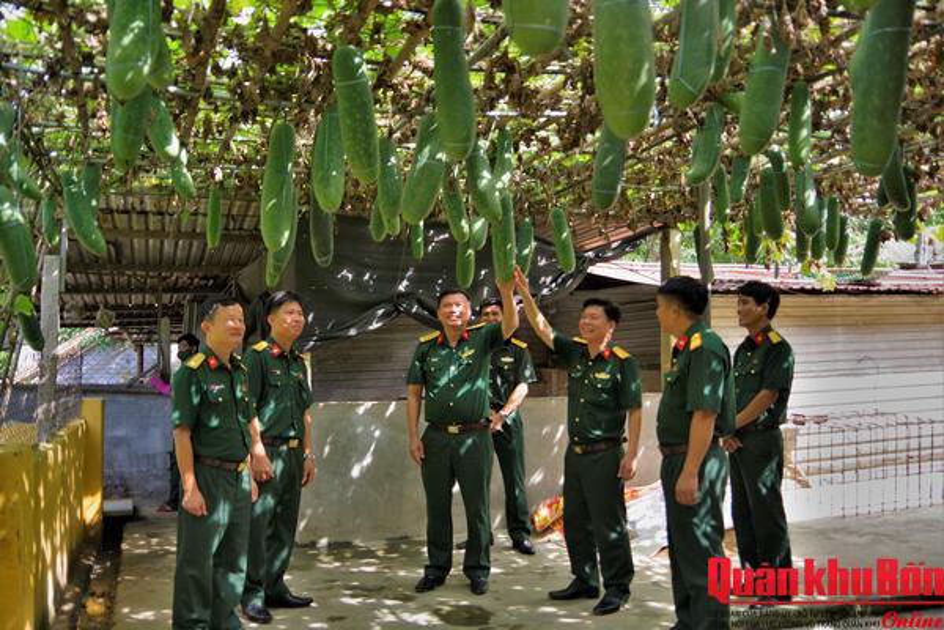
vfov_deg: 47.9
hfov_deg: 67.4
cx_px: 472
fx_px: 708
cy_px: 315
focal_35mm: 27
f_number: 3.5
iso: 400
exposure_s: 1/200
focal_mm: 18
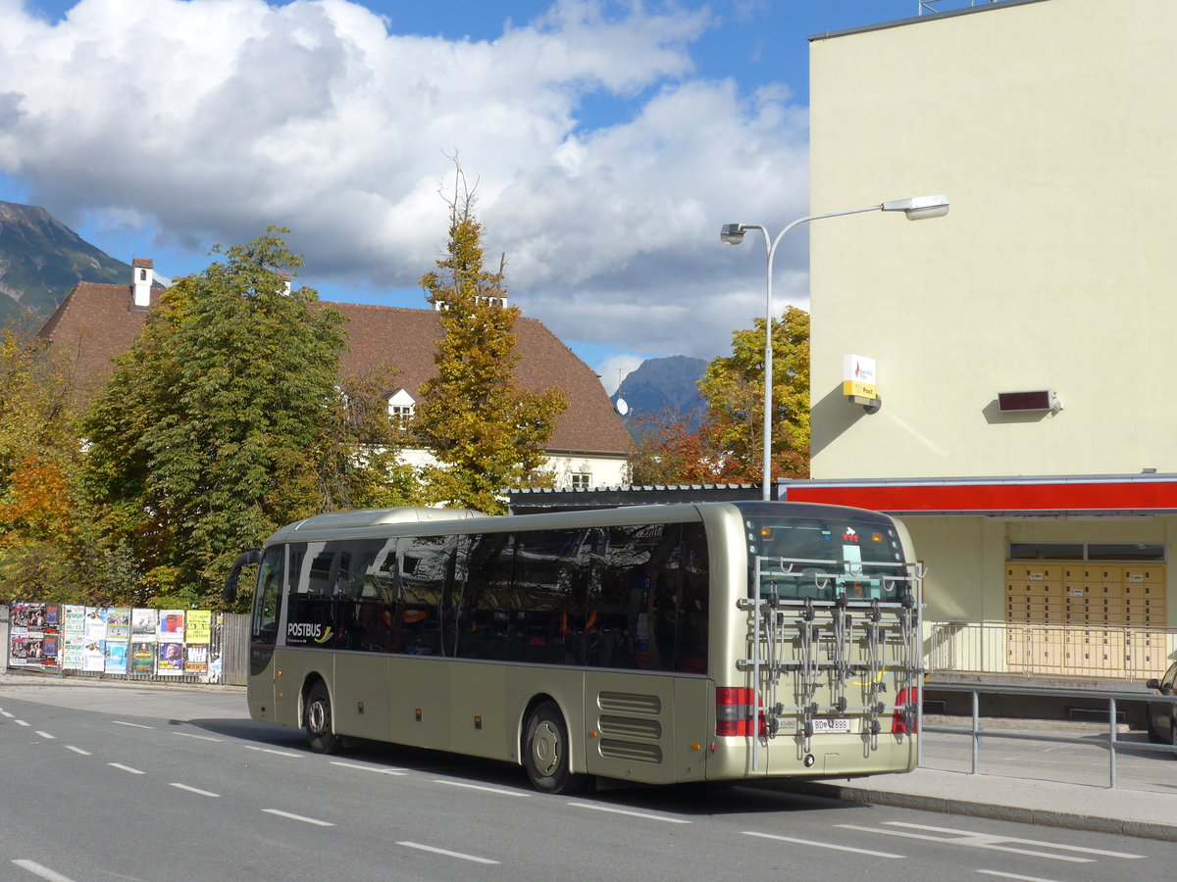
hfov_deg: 34.9
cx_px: 588
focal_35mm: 55
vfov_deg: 26.6
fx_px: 1870
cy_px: 441
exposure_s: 1/1600
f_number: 3.4
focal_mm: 11.3
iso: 80
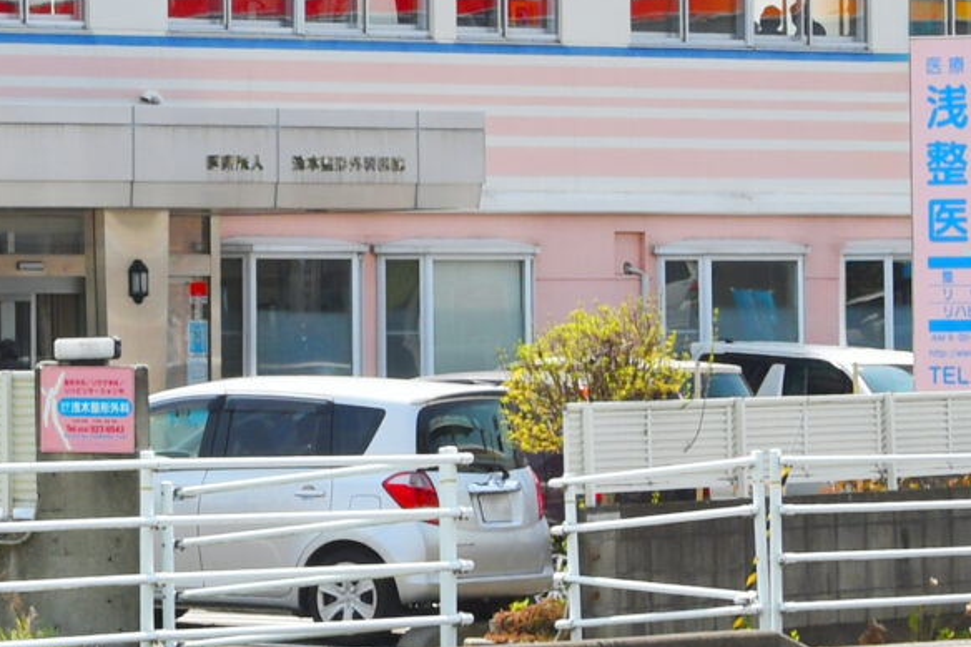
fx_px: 6207
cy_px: -82
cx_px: 175
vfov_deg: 5.9
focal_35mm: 230
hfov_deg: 8.9
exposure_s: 1/160
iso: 100
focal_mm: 35
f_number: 9
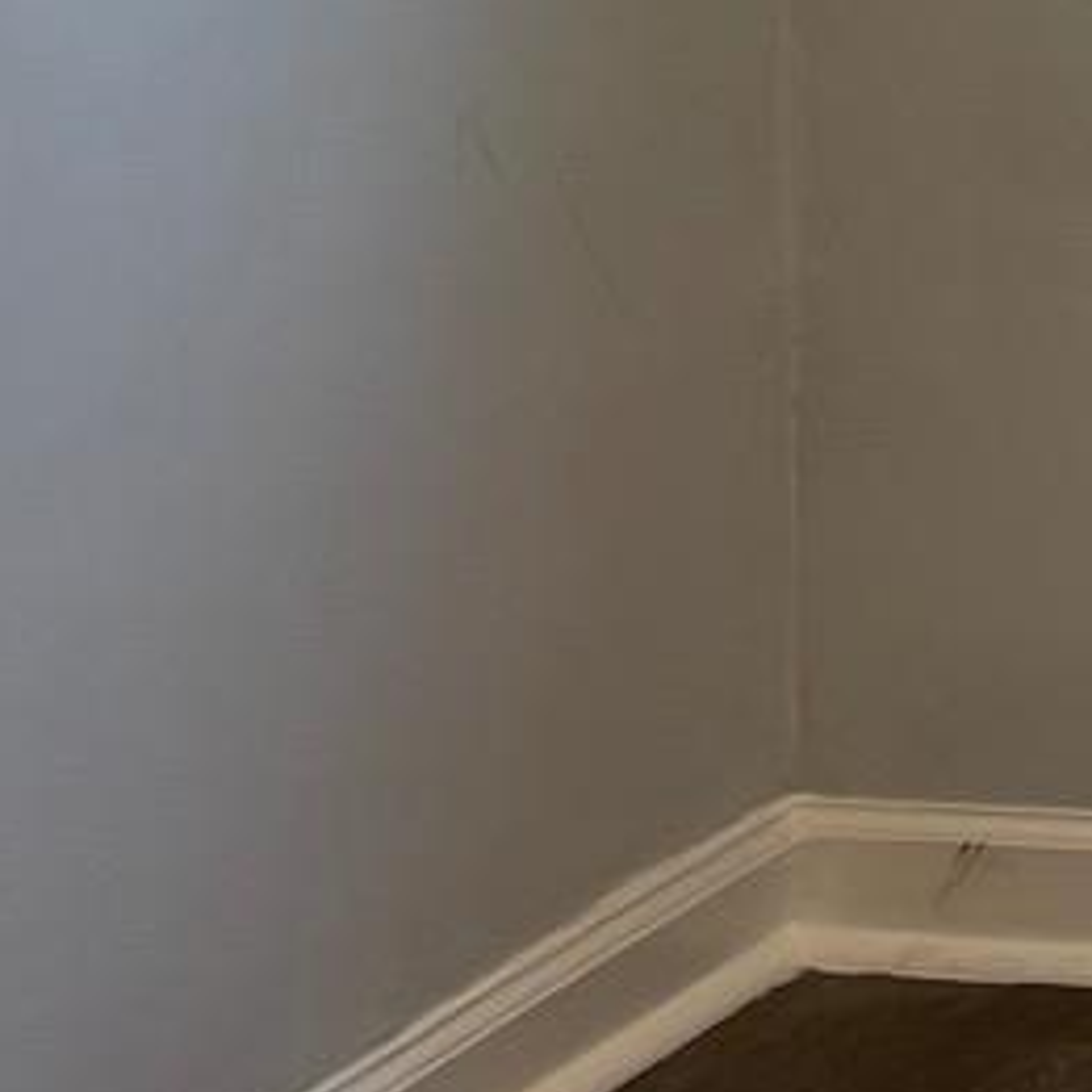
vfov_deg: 9.2
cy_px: -954
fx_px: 6424
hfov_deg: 9.4
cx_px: 1795
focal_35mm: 180
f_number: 1.6
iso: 125
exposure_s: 1/120
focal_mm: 5.96
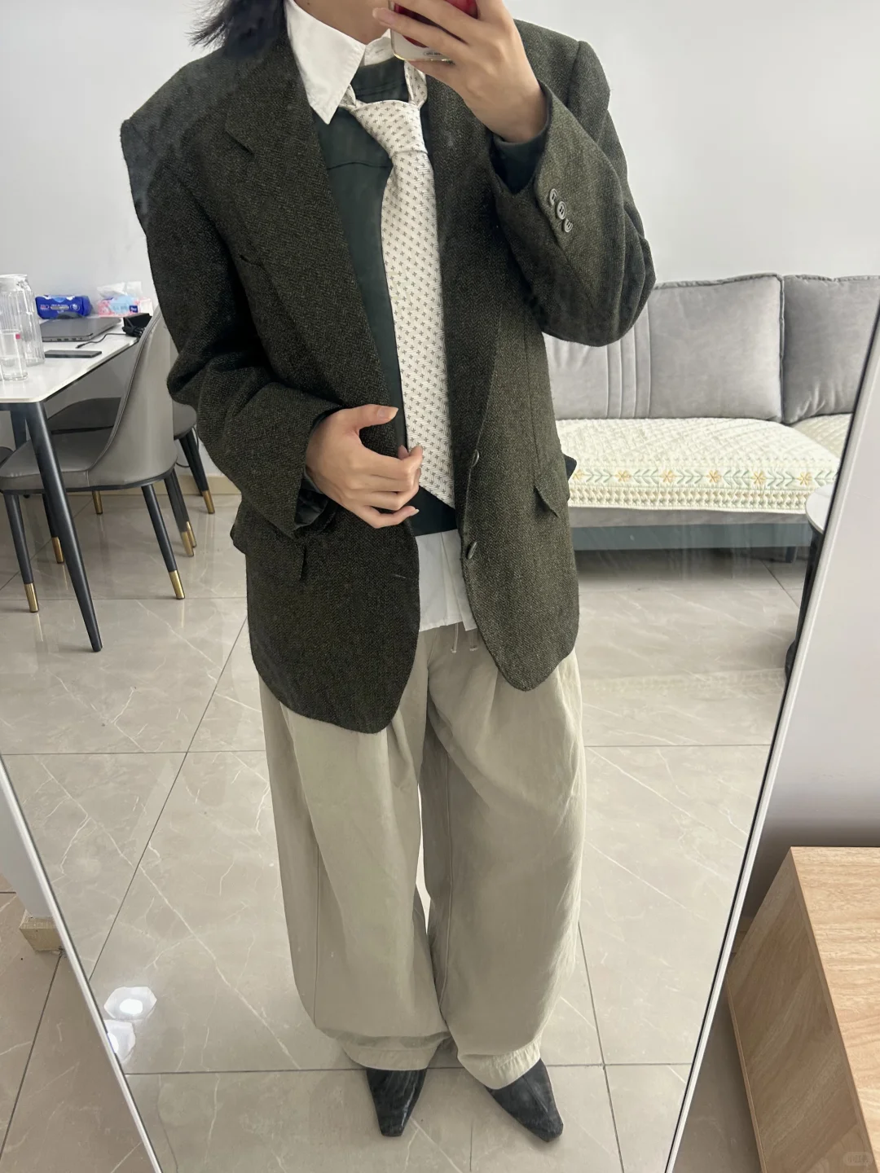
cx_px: 440
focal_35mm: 26
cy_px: 586
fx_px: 881
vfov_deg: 67.3
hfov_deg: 53.1
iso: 125
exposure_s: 1/100
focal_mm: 5.7
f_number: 1.5
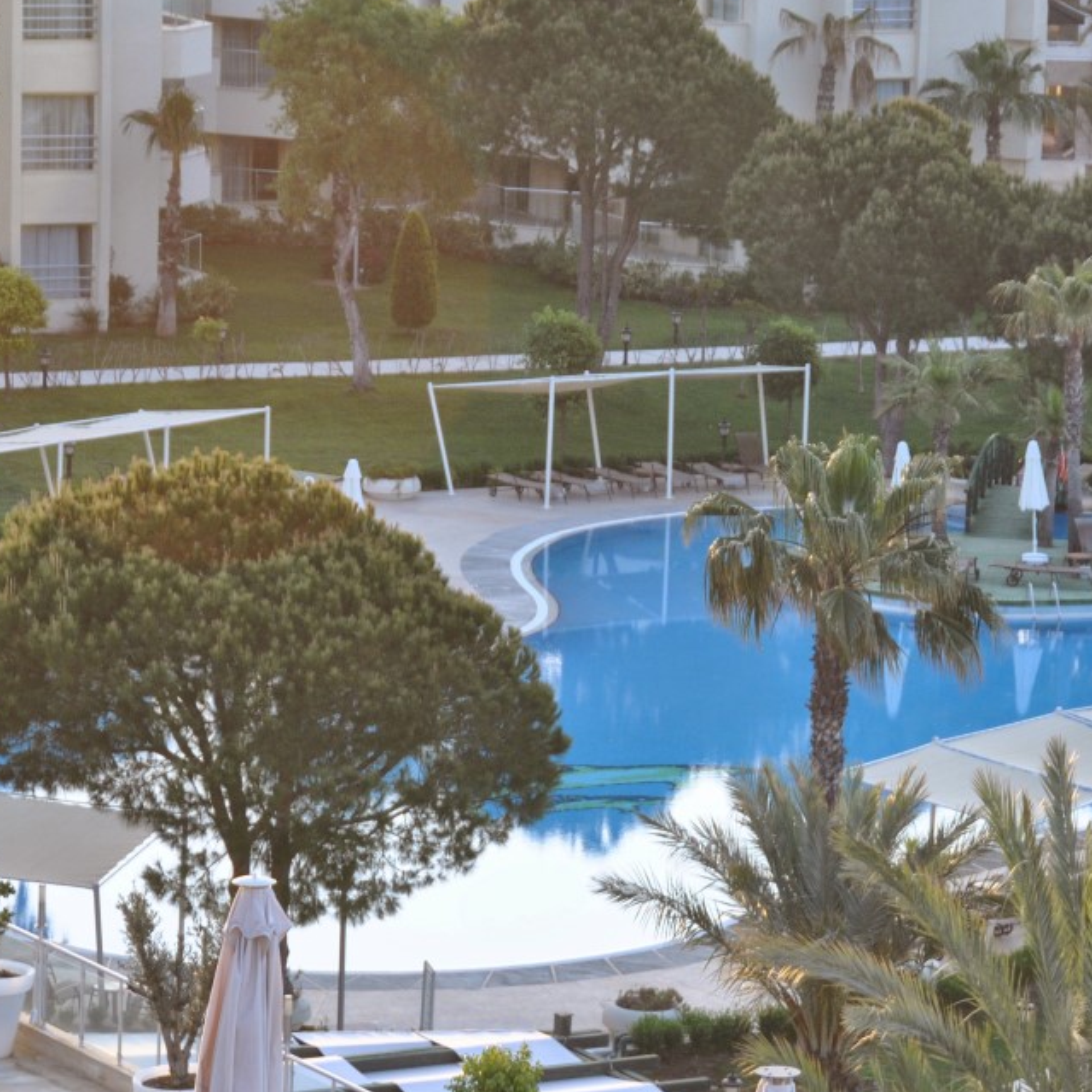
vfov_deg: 8.5
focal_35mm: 206
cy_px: 573
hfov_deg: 8.5
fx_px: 7352
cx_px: 764
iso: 280
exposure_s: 1/125
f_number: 5.3
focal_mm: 90
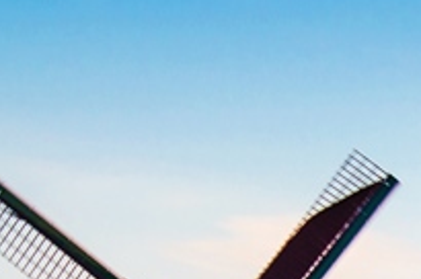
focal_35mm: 281
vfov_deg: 4.8
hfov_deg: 7.3
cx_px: 545
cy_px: 480
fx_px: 3281
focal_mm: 52
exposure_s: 1/30
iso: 100
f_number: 5.6
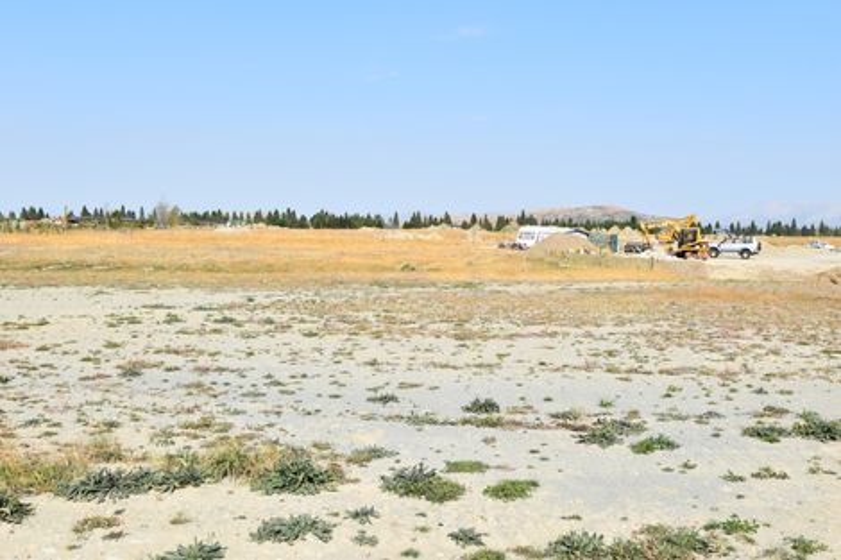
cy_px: 280
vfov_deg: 36.8
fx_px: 841
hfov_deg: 53.1
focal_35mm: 36
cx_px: 420
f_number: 10
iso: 200
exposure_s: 1/400
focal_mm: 24
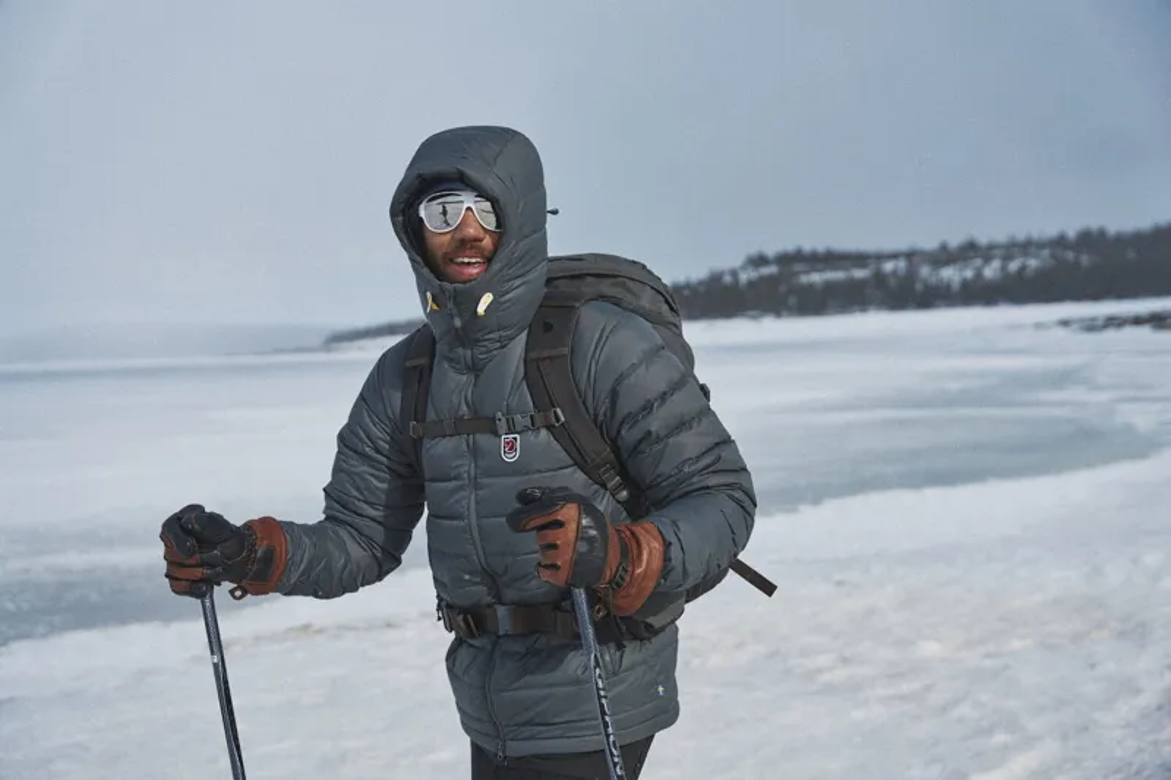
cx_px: 586
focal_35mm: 49
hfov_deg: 40.3
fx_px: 1597
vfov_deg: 27.5
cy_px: 390
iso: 100
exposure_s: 1/2000
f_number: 3.5
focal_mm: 49.1
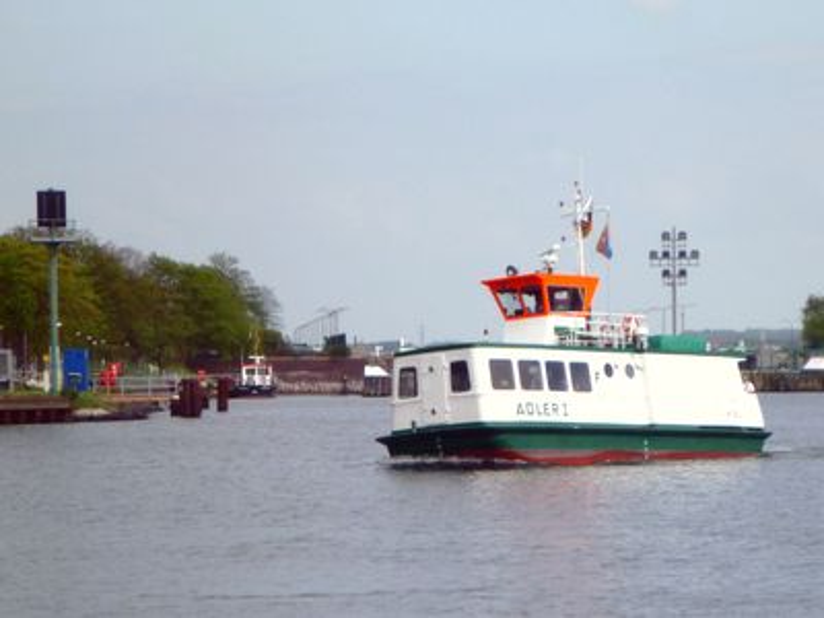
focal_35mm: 128
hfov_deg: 15.4
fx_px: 3047
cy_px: 309
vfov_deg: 11.6
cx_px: 412
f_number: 5.9
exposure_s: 1/500
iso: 125
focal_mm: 22.8
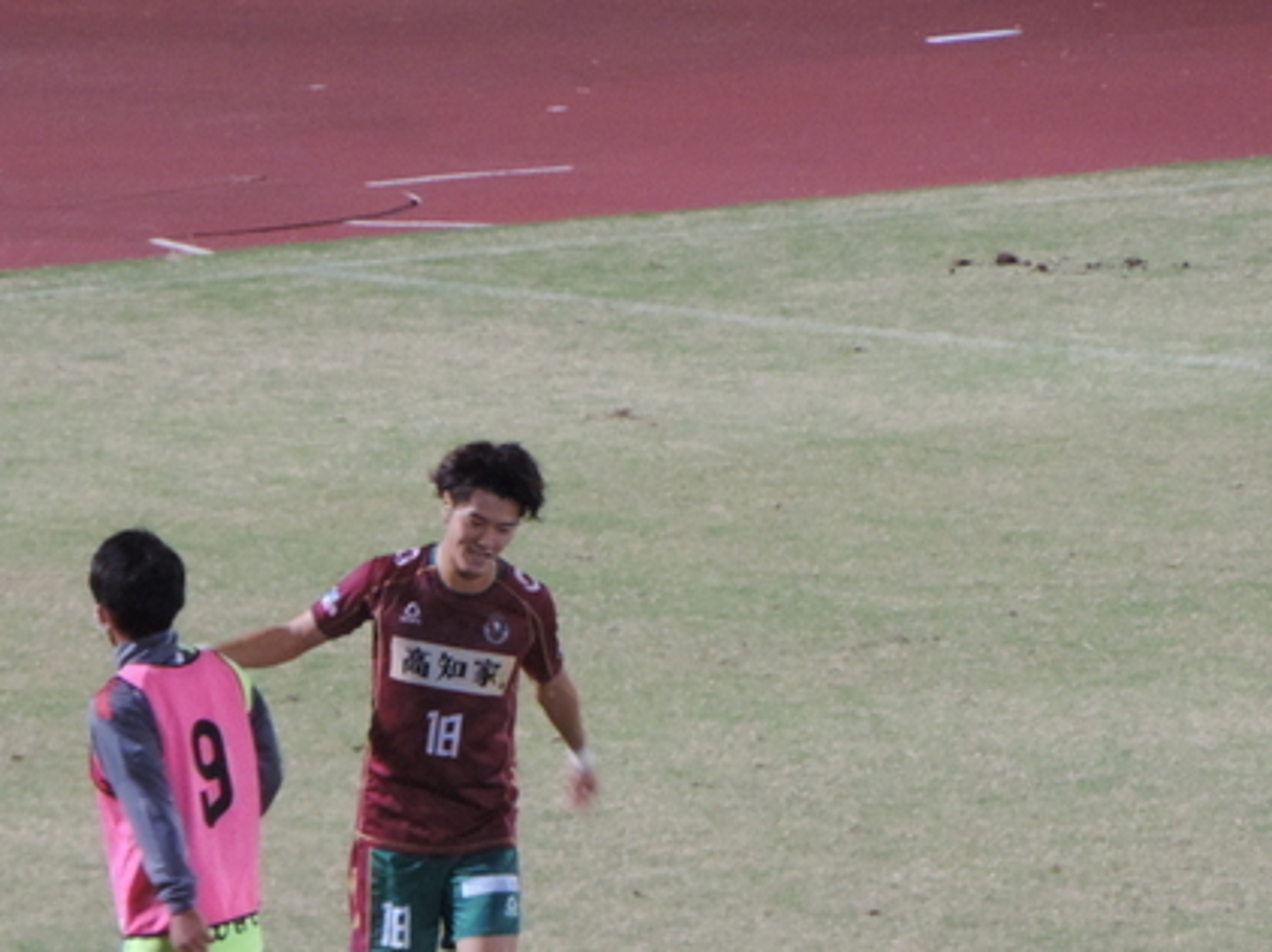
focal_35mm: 894
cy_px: 686
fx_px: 32823
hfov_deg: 2.2
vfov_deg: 1.7
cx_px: 369
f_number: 4.9
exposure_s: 1/60
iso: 720
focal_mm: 83.8
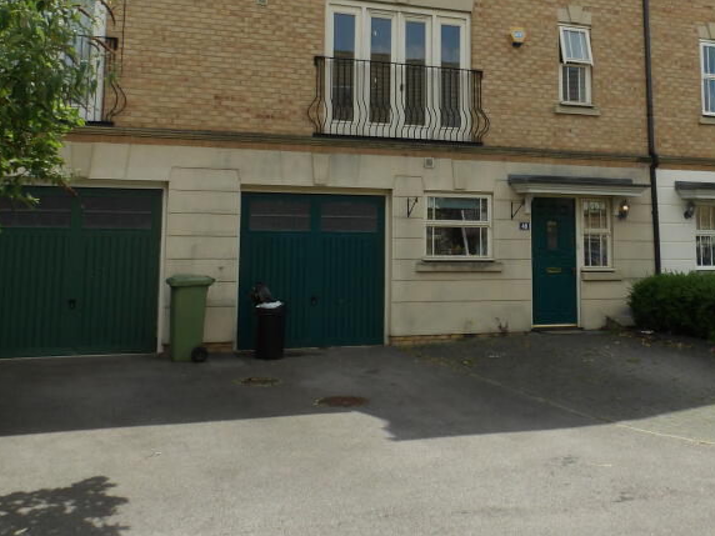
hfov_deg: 43.7
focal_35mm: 43
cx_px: 411
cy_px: 117
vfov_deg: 32.8
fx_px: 888
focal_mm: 4.3
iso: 100
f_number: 4.1
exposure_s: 1/614
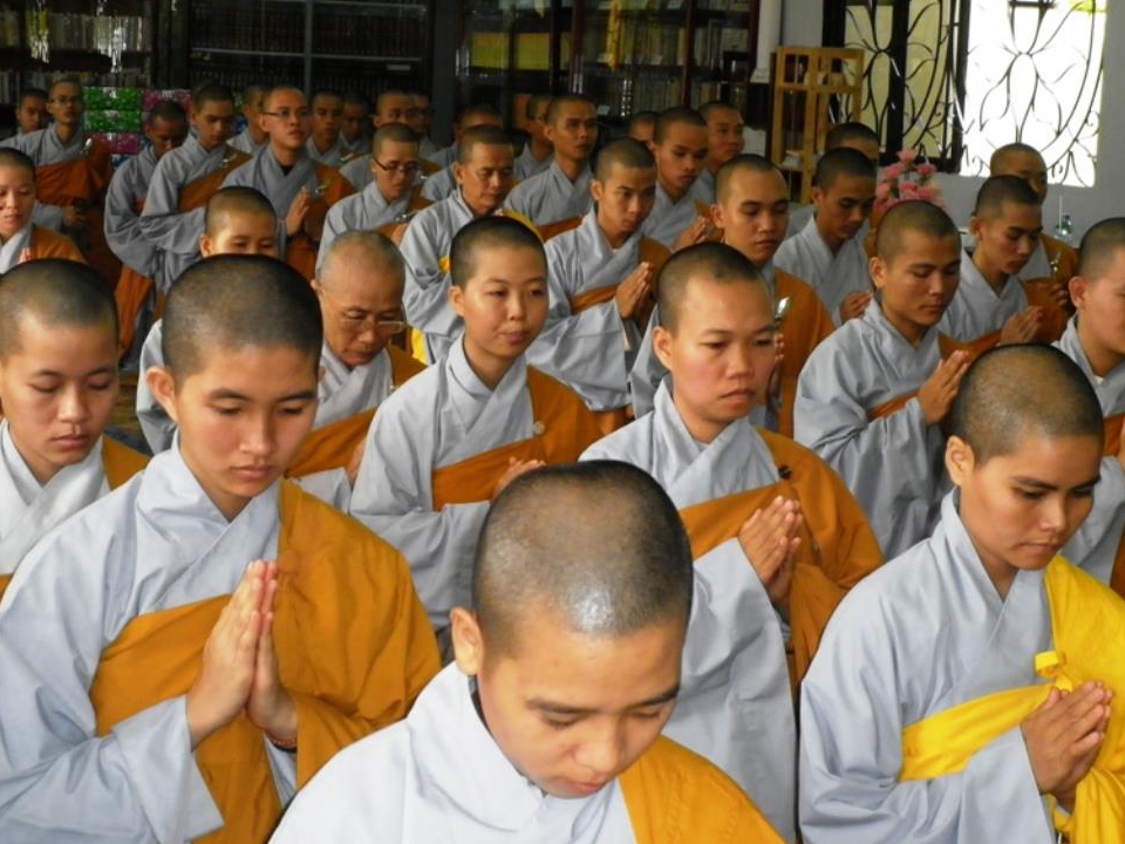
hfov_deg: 24.4
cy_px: 423
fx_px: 2600
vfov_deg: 18.4
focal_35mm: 80
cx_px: 587
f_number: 5
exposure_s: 1/80
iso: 320
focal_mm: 13.4
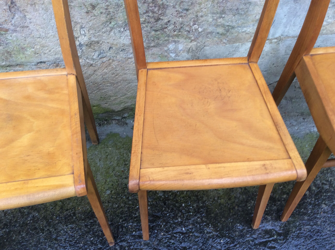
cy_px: 125
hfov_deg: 56.9
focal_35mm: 32
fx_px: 309
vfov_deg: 44.1
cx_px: 168
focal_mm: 3.3
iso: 32
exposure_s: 1/33
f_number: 2.4
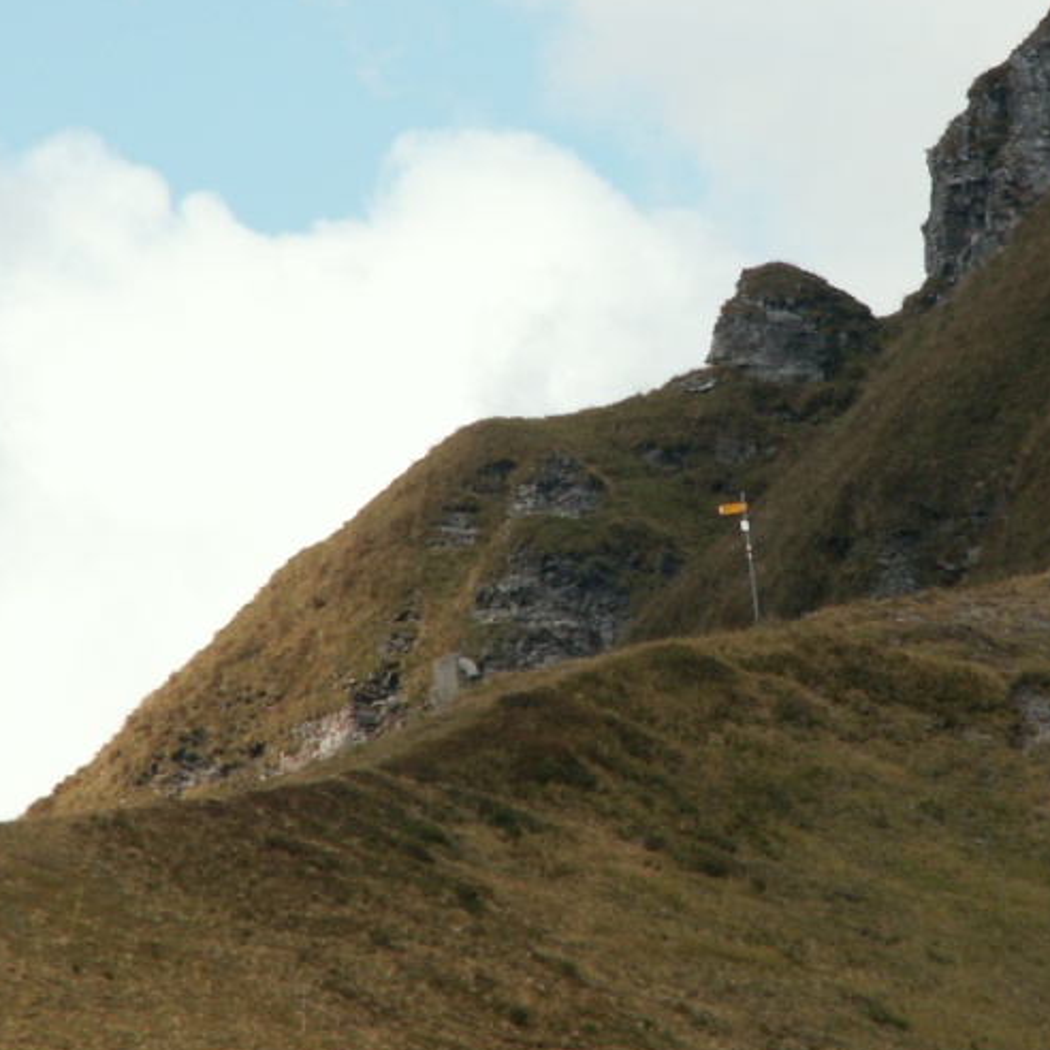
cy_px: 382
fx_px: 17159
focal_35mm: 500
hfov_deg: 3.5
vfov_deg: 3.5
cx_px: 732
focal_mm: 44.48
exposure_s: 1/200
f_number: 7.1
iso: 50
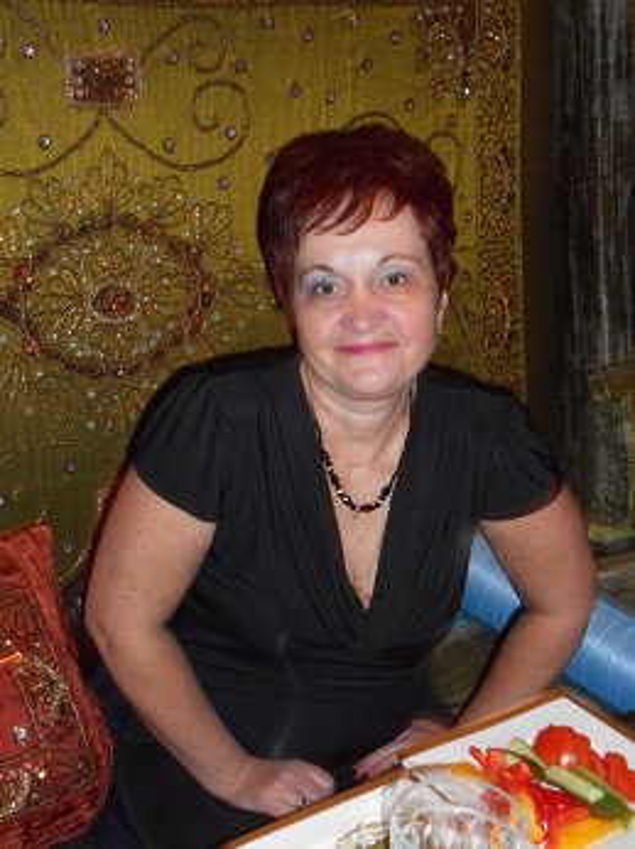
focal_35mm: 50
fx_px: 1224
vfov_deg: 38.2
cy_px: 424
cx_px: 318
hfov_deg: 29.1
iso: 400
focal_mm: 8.8
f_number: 4.5
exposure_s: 1/4
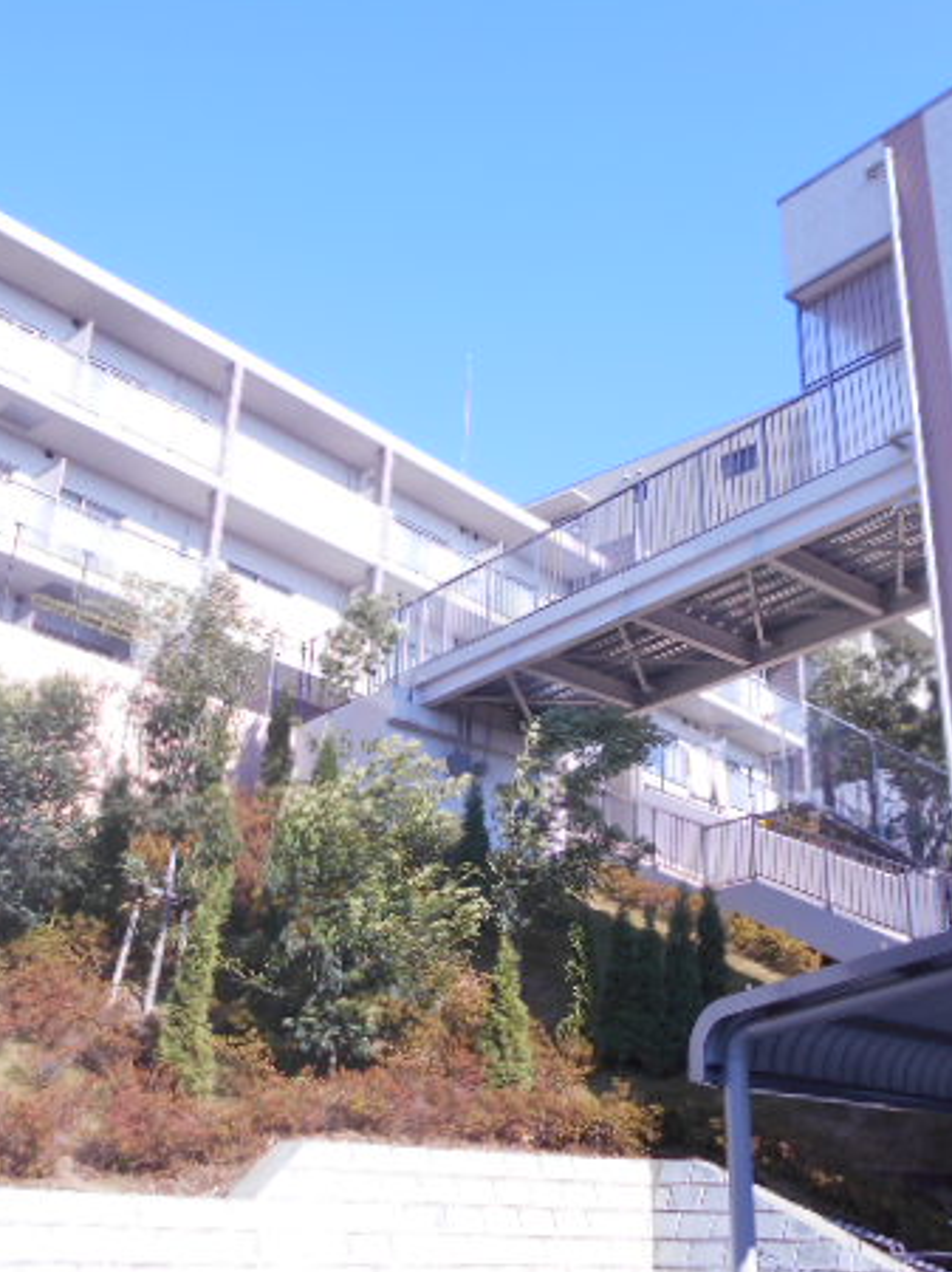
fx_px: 1358
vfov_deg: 50.2
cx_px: 528
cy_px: 616
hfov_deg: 38.6
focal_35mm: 37
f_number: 3.2
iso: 80
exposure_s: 1/400
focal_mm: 4.6
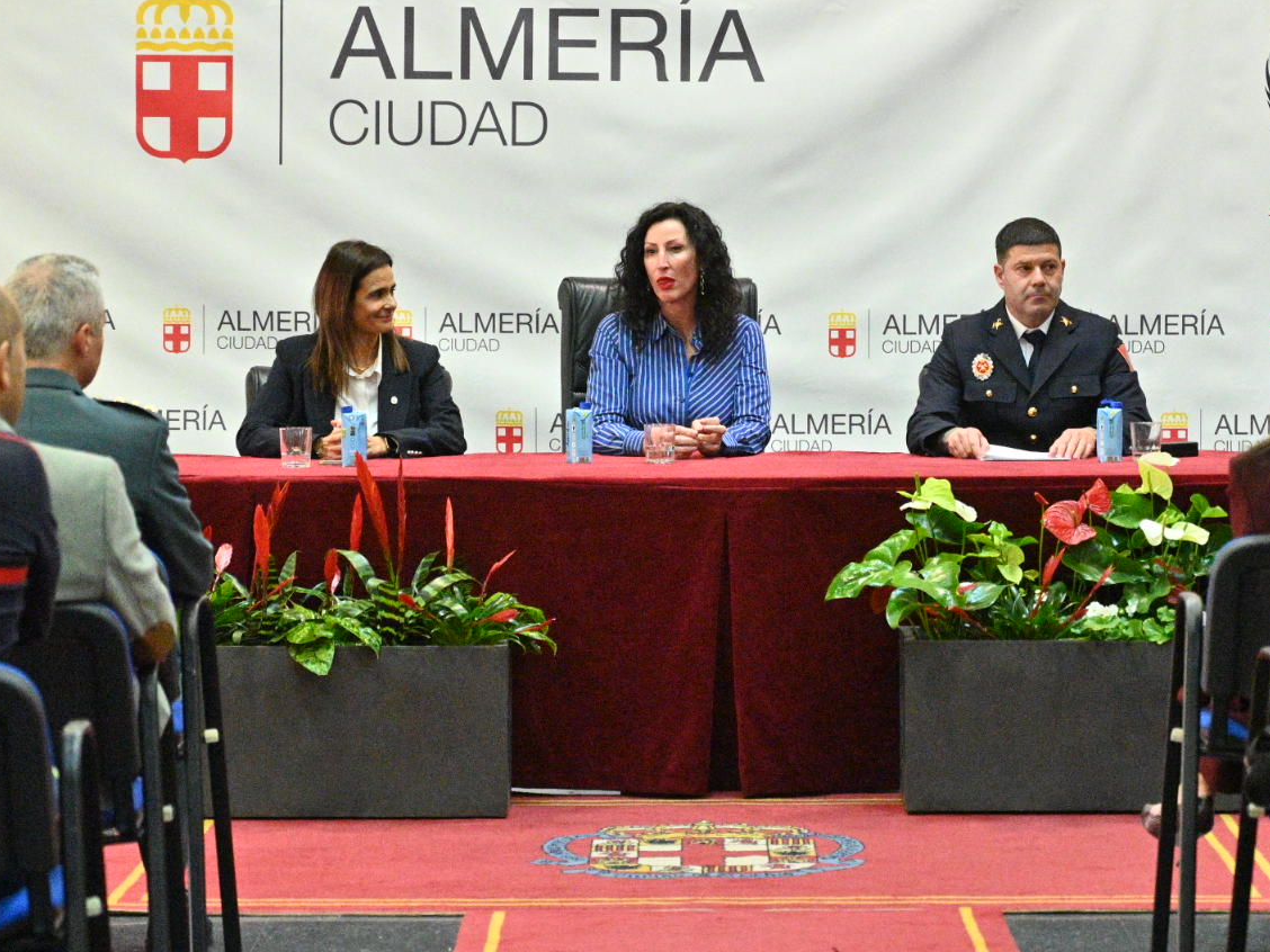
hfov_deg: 13.6
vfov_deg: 10.2
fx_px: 5320
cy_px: 461
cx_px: 668
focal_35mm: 145
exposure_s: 1/200
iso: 8000
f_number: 4
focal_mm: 70
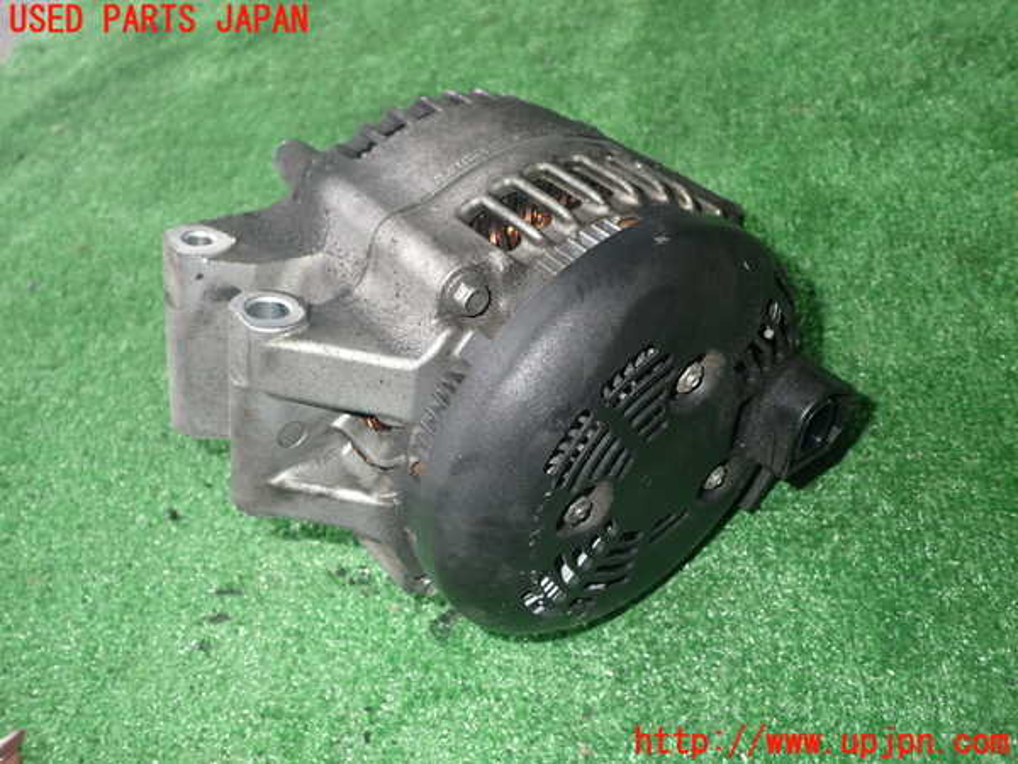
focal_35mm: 32
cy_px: 382
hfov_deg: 56.8
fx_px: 941
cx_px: 509
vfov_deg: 44.2
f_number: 7.1
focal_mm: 5.79
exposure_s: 1/30
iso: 200
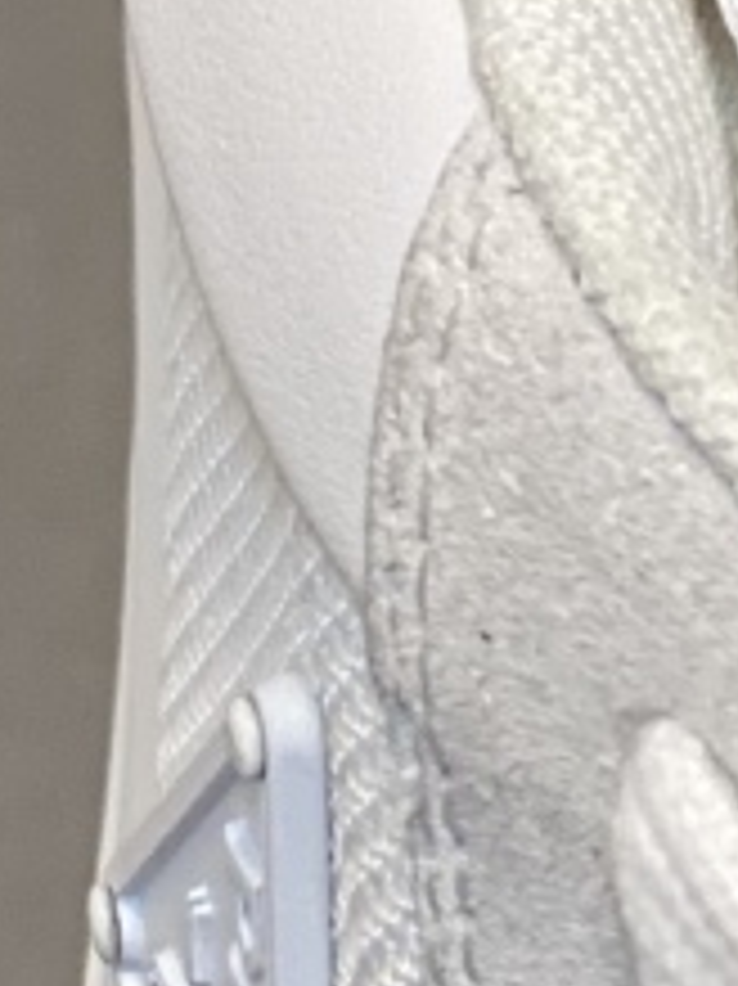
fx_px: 9731
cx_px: 850
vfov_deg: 5.5
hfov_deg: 4.3
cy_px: -1697
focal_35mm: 342
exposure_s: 1/100
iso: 100
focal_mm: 6
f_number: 2
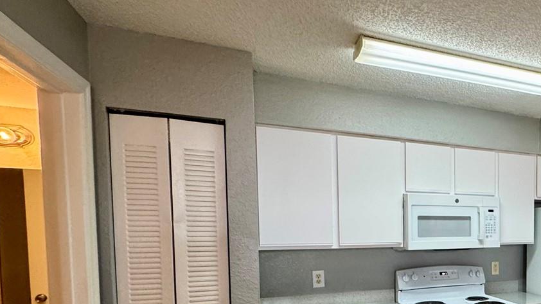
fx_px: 416
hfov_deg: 56.0
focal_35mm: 29
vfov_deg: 38.3
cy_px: 252
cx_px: 499
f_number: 2.2
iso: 250
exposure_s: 1/120
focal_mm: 2.22
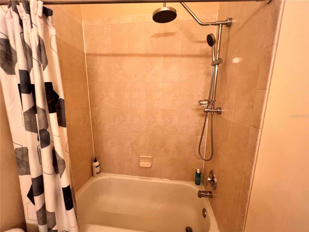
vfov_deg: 89.9
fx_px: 116
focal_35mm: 13
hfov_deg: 106.2
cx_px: 154
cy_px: 116
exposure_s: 1/60
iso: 200
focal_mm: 1.57
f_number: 1.8
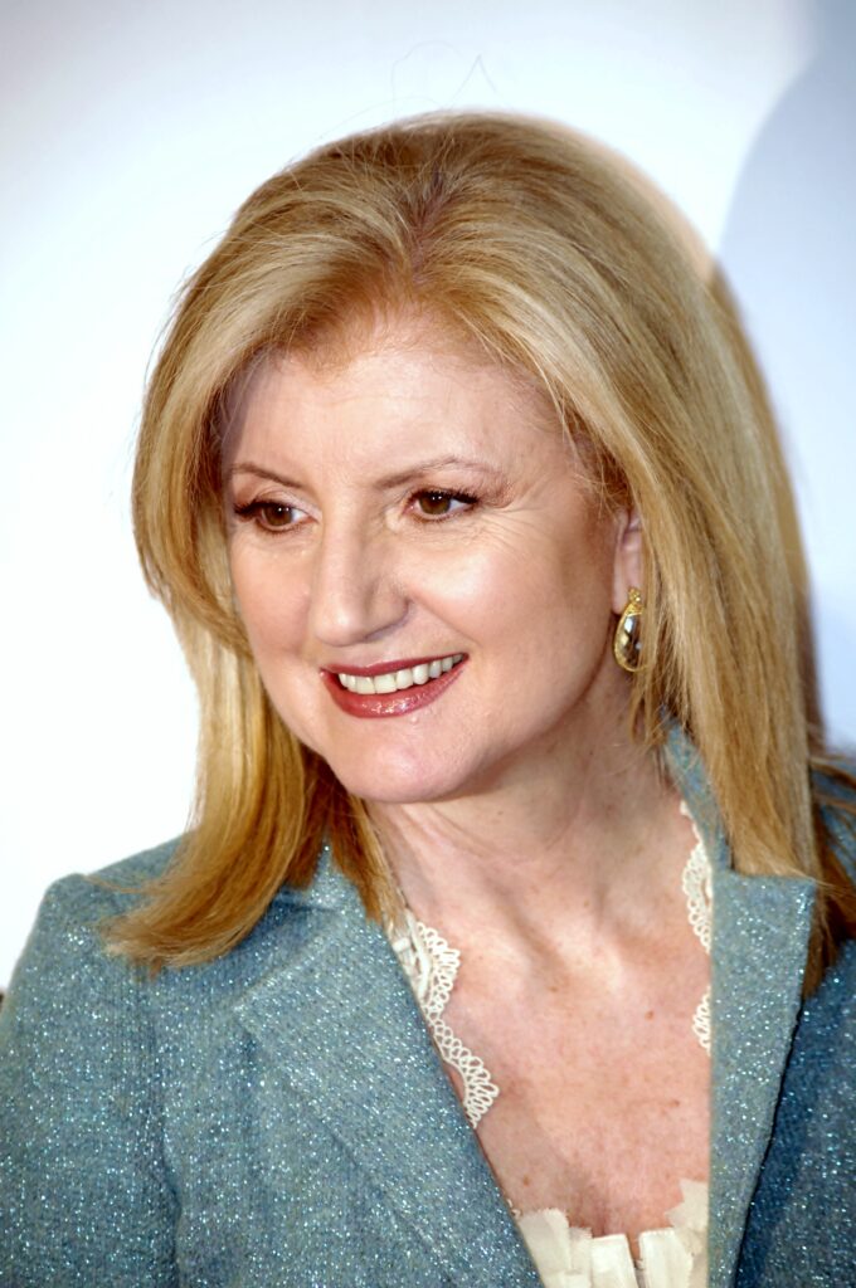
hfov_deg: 7.6
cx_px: 428
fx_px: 6437
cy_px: 644
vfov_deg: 11.4
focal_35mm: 180
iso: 200
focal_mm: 120
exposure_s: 1/80
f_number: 4.5
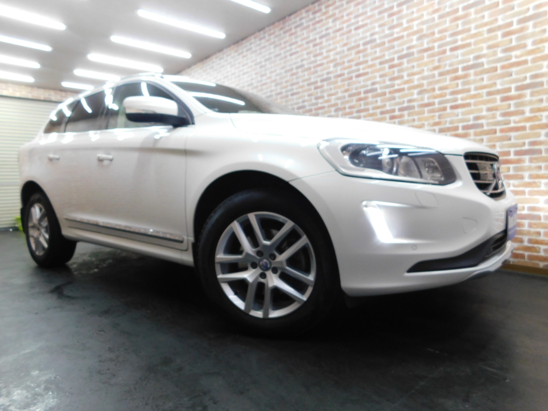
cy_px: 206
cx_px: 274
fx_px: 364
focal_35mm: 23
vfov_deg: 58.9
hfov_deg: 73.9
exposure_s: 1/30
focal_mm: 4
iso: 280
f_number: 3
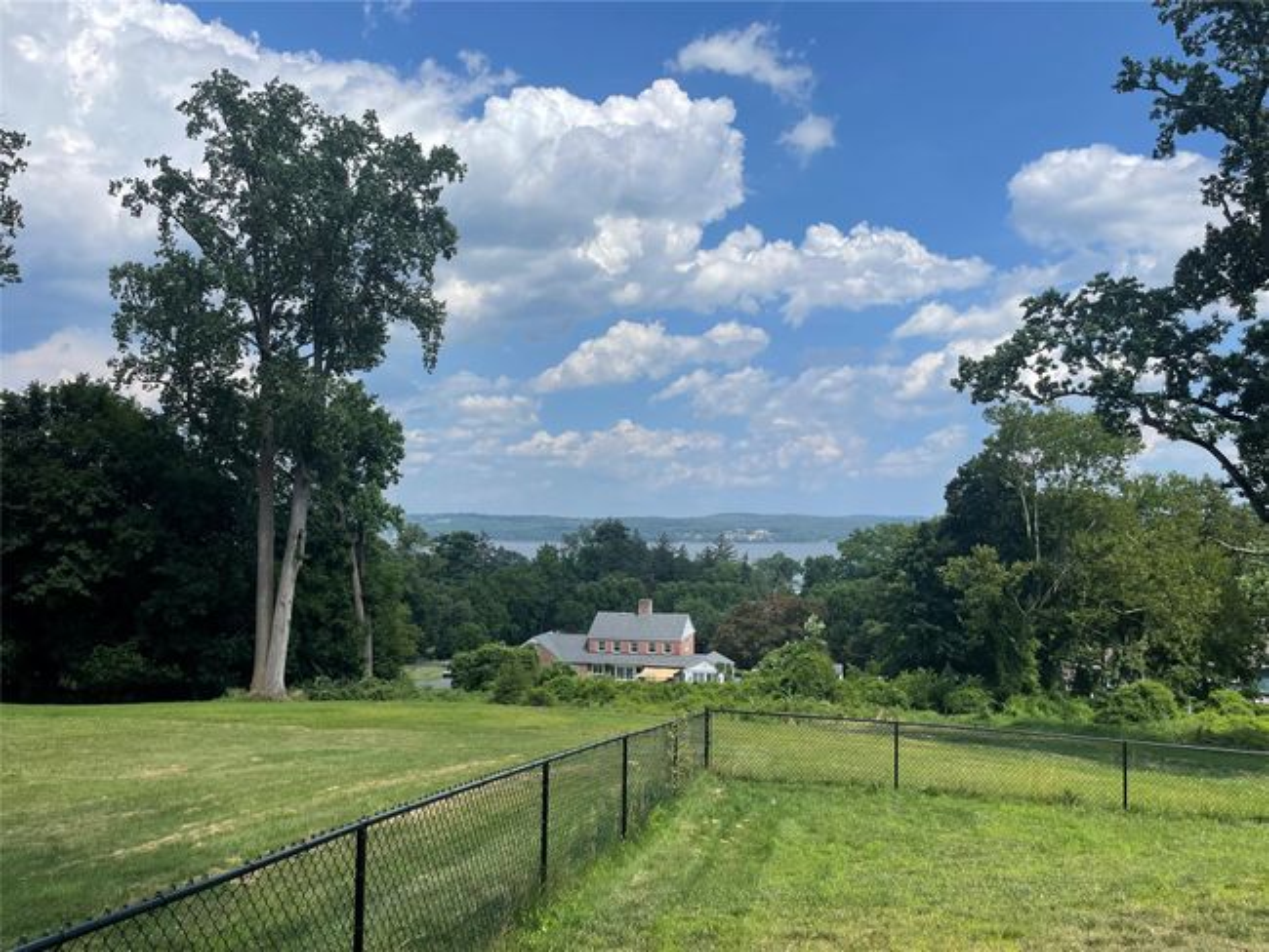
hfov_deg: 67.3
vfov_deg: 53.1
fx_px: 953
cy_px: 476
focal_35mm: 26
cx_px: 634
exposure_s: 1/4651
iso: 32
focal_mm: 4.2
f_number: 1.6
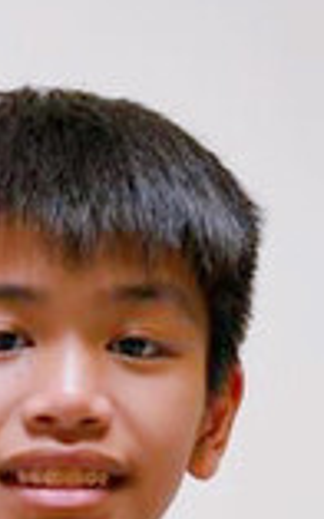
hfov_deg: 7.6
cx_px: -331
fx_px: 2347
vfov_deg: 11.8
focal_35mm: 166
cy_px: 902
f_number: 4
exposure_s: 1/30
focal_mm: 30
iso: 320
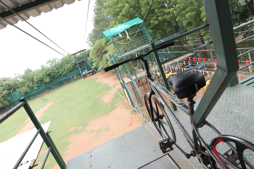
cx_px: 127
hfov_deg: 73.7
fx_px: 169
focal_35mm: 24
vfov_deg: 53.1
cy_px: 84
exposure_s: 1/320
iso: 1000
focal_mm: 24
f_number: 4.5
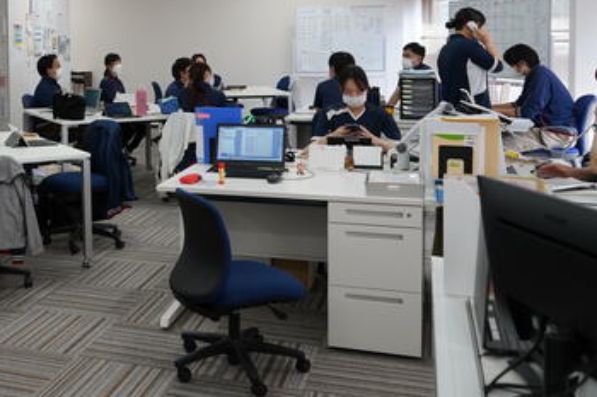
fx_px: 796
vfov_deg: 27.5
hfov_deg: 38.9
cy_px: 83
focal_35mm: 48
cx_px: 87
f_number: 4
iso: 500
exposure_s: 1/160
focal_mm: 28
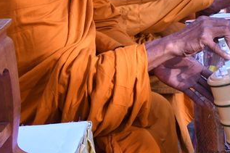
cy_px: 7
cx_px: 305
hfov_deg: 15.4
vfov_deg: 10.8
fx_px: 805
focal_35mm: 126
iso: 1250
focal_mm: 26
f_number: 10
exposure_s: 1/400
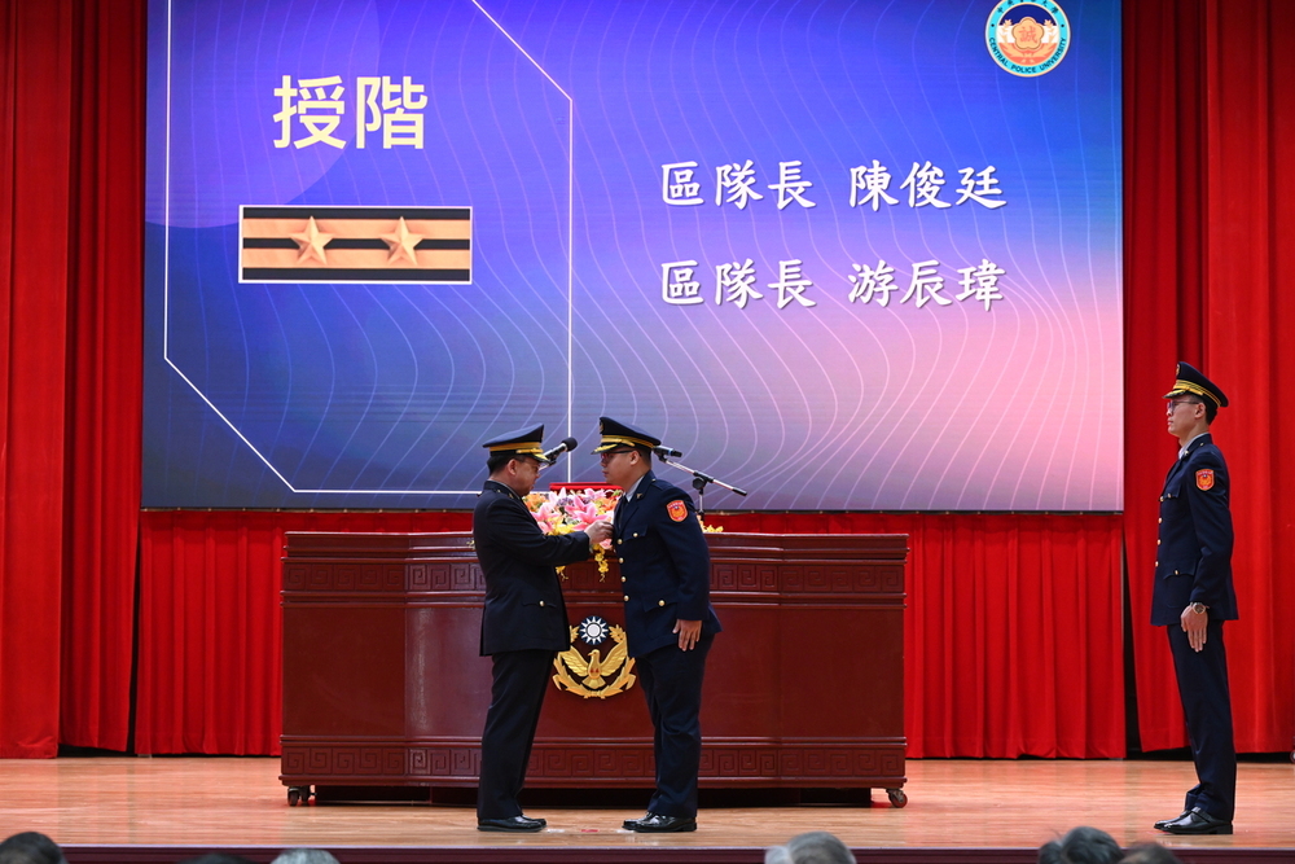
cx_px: 648
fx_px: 3562
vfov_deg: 13.8
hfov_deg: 20.6
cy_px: 432
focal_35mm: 99
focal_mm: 99
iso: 2000
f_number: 5.6
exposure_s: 1/160
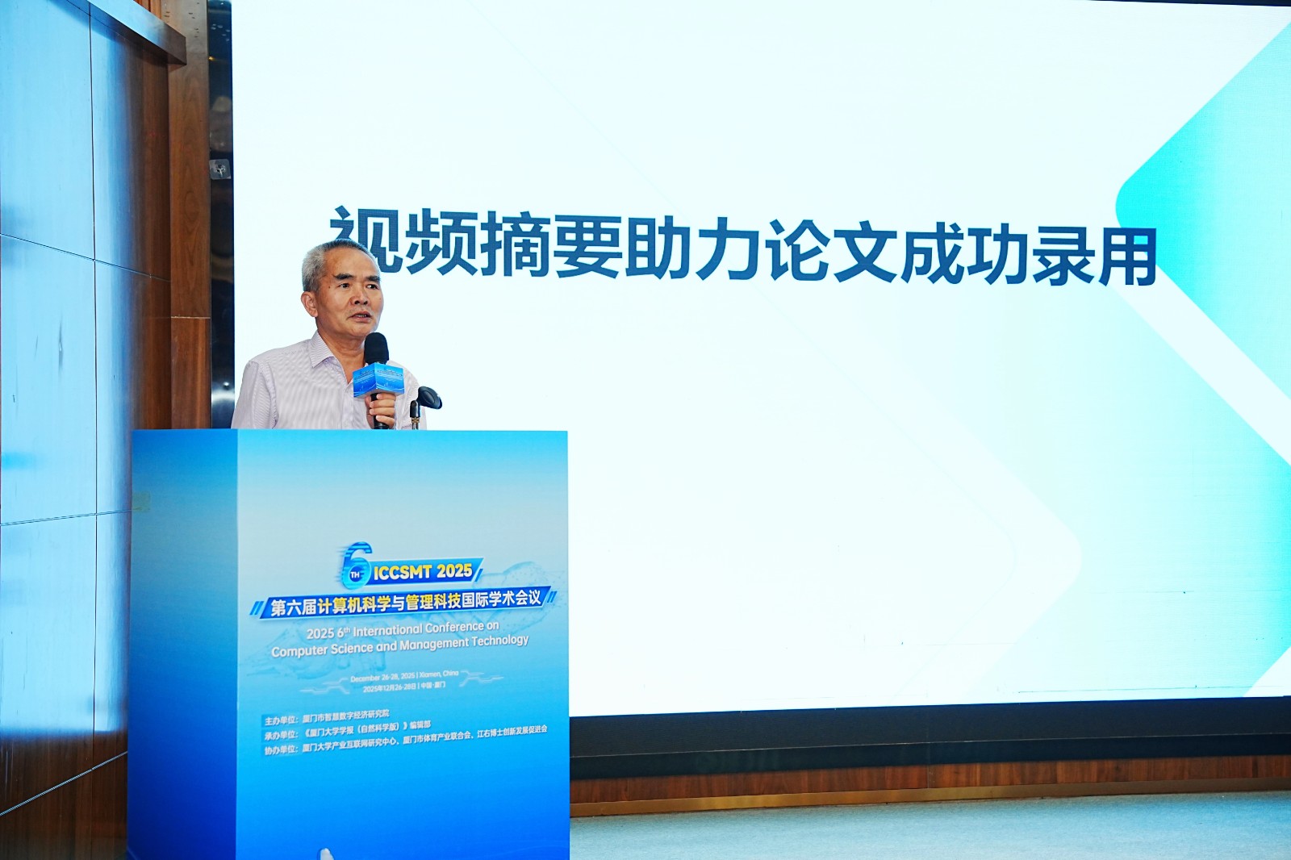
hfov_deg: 28.8
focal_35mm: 70
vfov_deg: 19.4
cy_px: 430
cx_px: 646
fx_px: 2510
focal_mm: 70
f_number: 4
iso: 1250
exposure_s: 1/200
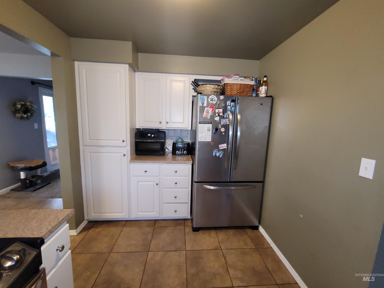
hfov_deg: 106.2
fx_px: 144
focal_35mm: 13
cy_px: 144
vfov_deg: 89.9
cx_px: 192
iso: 400
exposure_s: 1/40
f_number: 2.2
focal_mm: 2.2
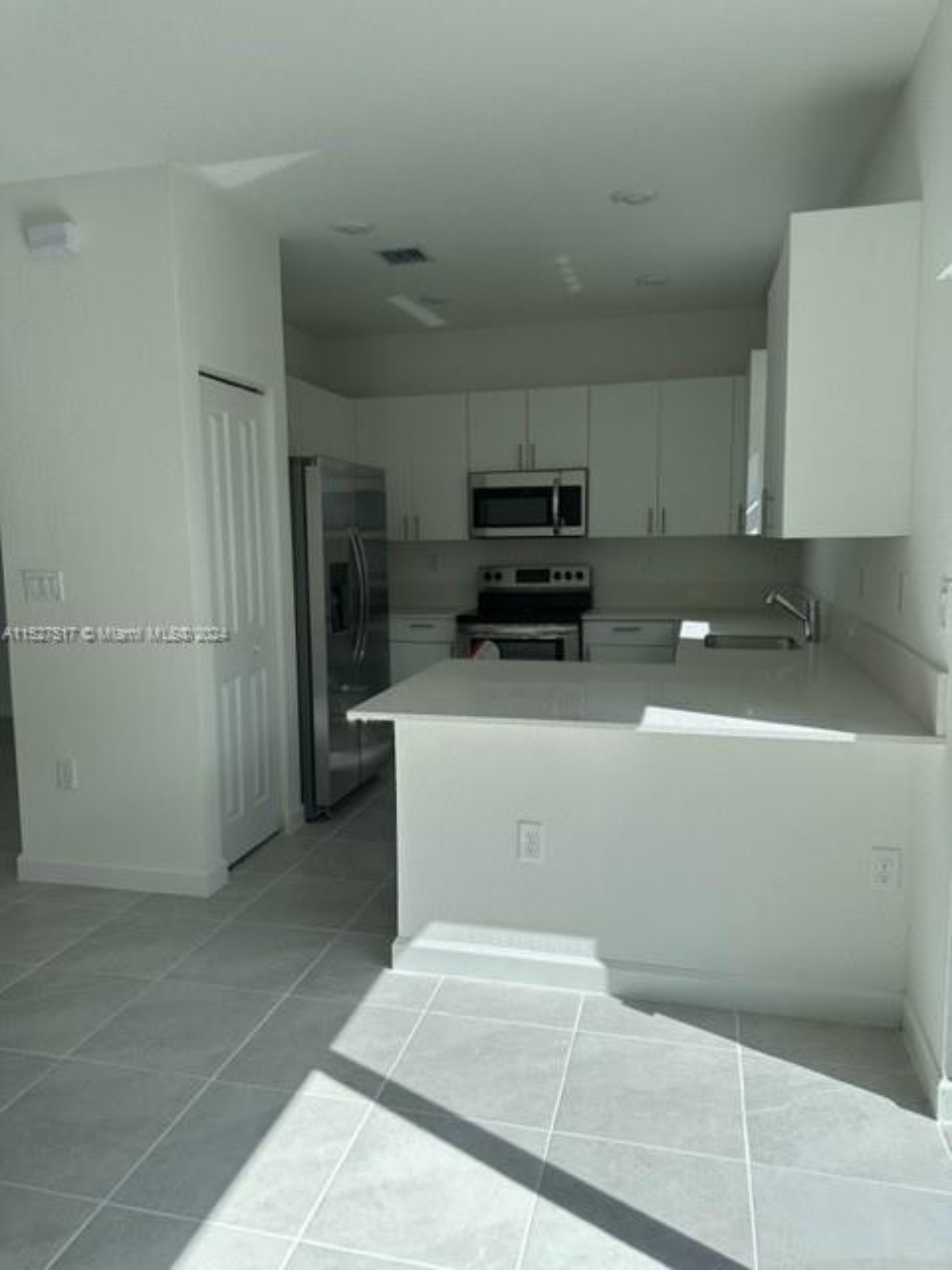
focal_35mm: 24
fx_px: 880
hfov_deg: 56.8
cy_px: 635
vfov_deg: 71.6
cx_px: 476
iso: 80
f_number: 1.78
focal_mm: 6.86
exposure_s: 1/1009
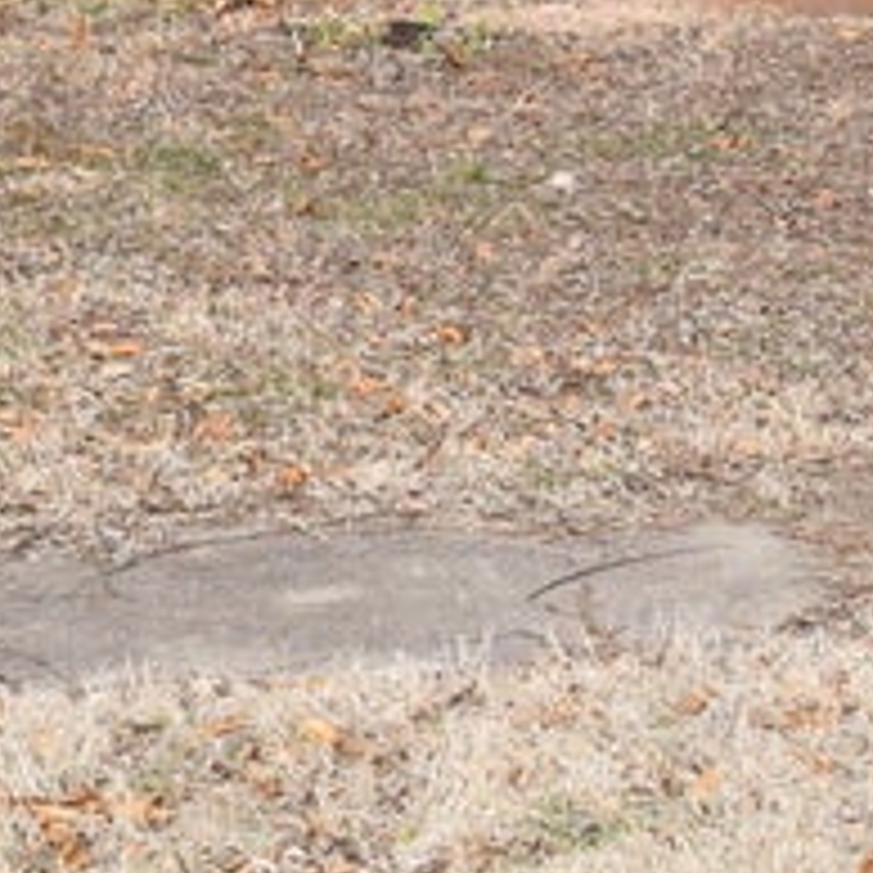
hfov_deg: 11.8
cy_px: -454
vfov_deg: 11.5
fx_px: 4140
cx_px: 976
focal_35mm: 145
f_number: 10
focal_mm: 23
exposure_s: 1/400
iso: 200
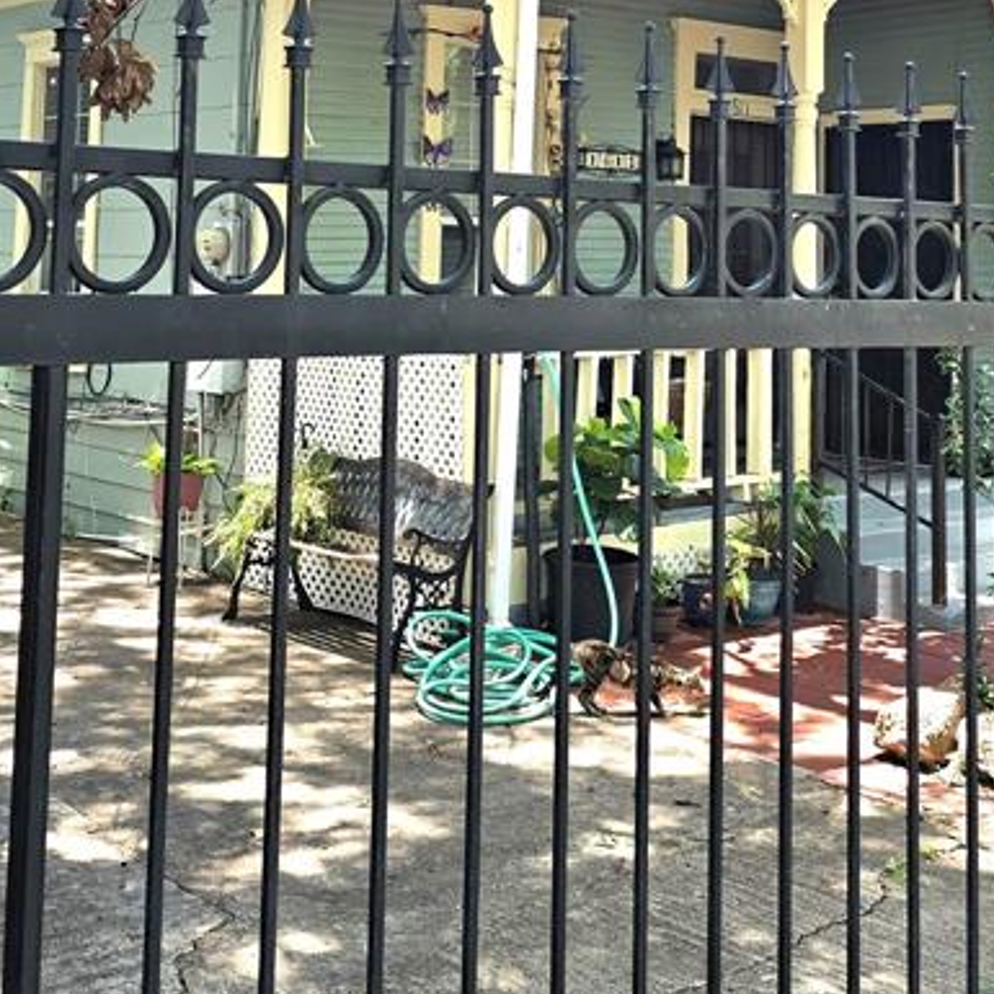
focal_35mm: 54
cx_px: 532
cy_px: 123
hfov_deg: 31.6
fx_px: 1754
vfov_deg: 30.4
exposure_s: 1/263
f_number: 1.7
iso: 12
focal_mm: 6.3
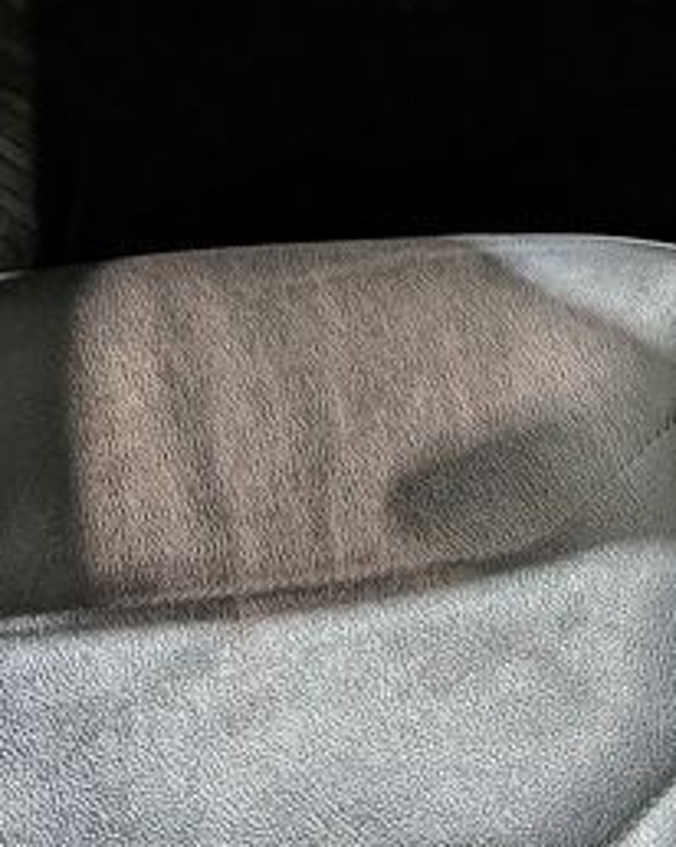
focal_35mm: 93
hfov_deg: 15.5
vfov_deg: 19.4
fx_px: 2329
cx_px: 935
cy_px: -181
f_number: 1.7
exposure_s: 1/33.3
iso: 67
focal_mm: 4.53
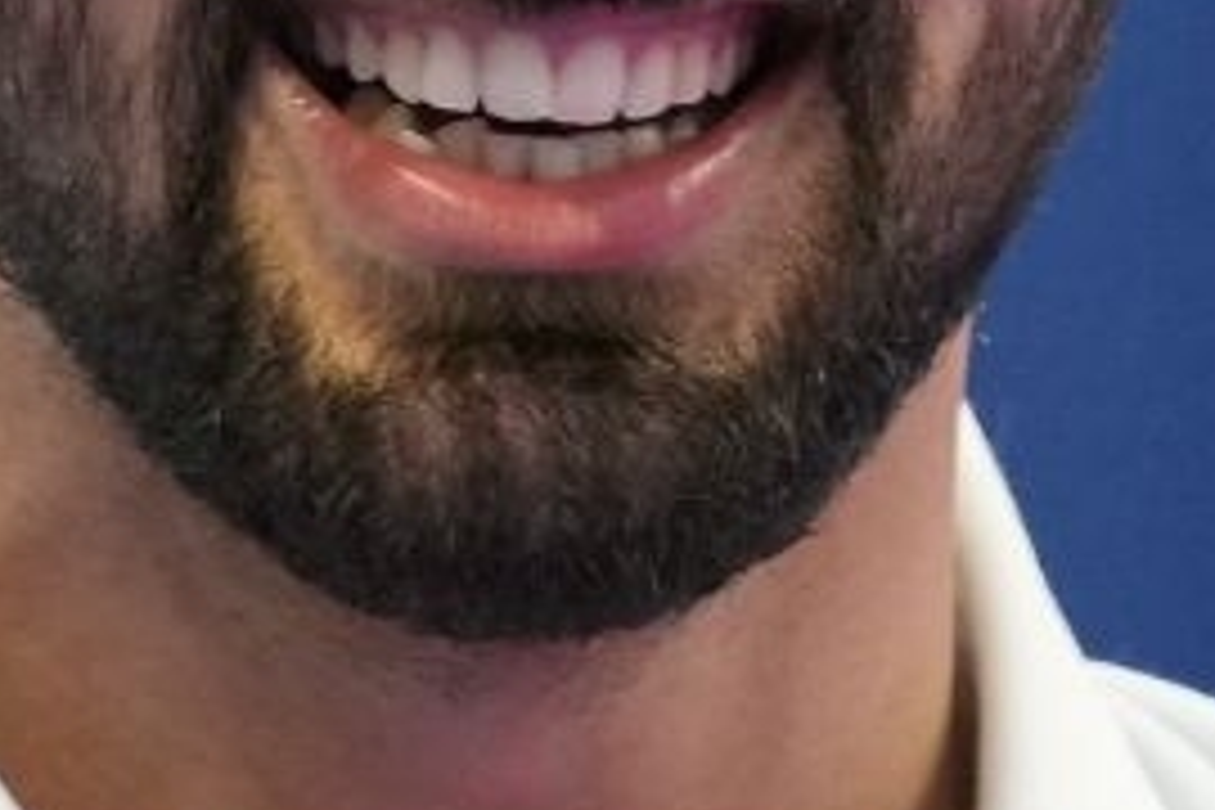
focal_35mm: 2002
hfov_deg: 1.0
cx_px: 801
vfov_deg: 0.7
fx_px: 67562
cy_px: -22
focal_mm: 200
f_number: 2.8
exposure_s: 1/500
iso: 2000
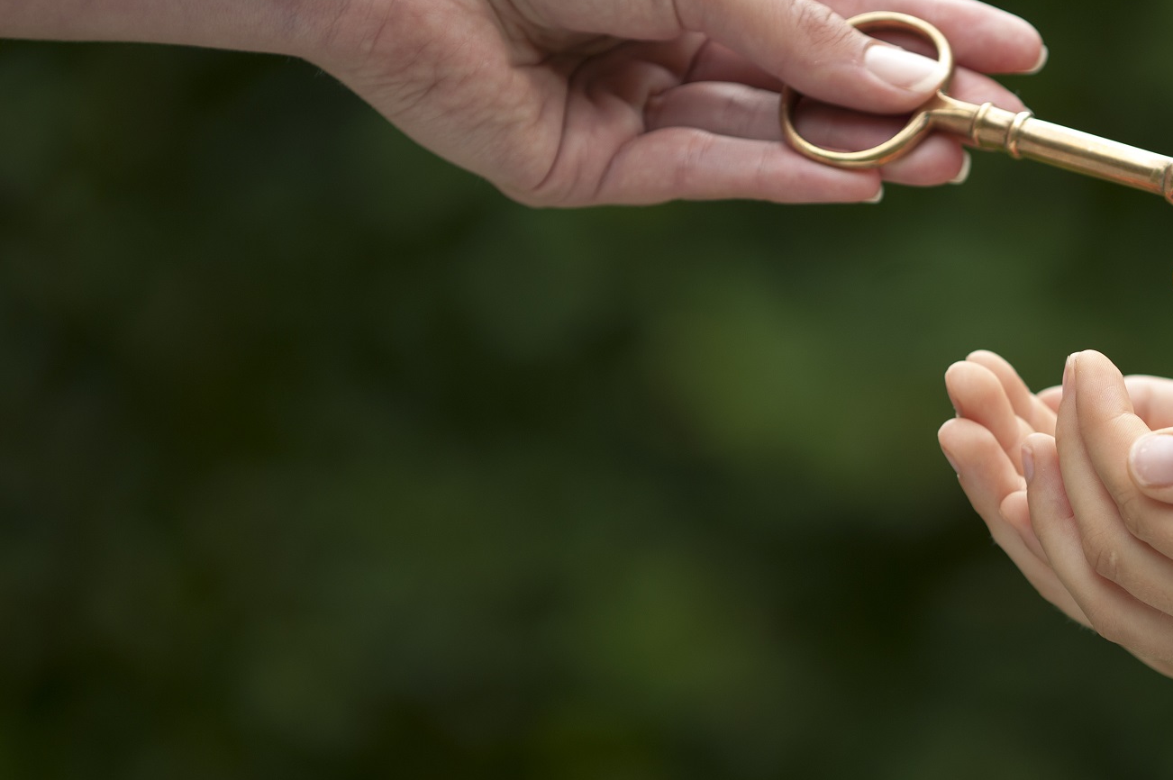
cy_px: 273
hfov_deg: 6.3
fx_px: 10646
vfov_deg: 4.2
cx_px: 944
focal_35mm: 327
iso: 200
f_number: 4
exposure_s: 1/160
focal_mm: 200
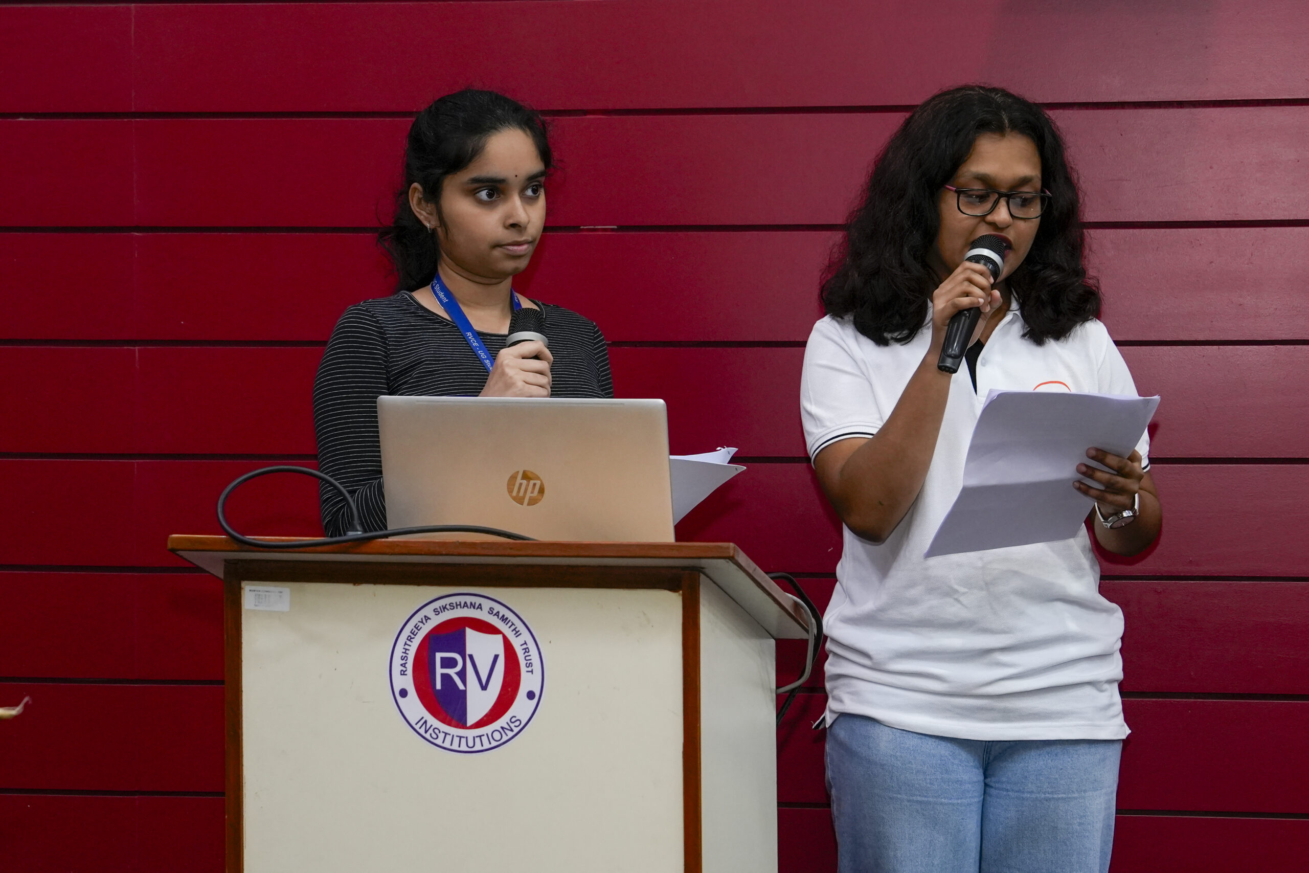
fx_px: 3491
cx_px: 654
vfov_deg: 14.3
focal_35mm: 96
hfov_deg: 21.2
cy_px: 436
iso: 1250
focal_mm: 64
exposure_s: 1/80
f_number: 5.6
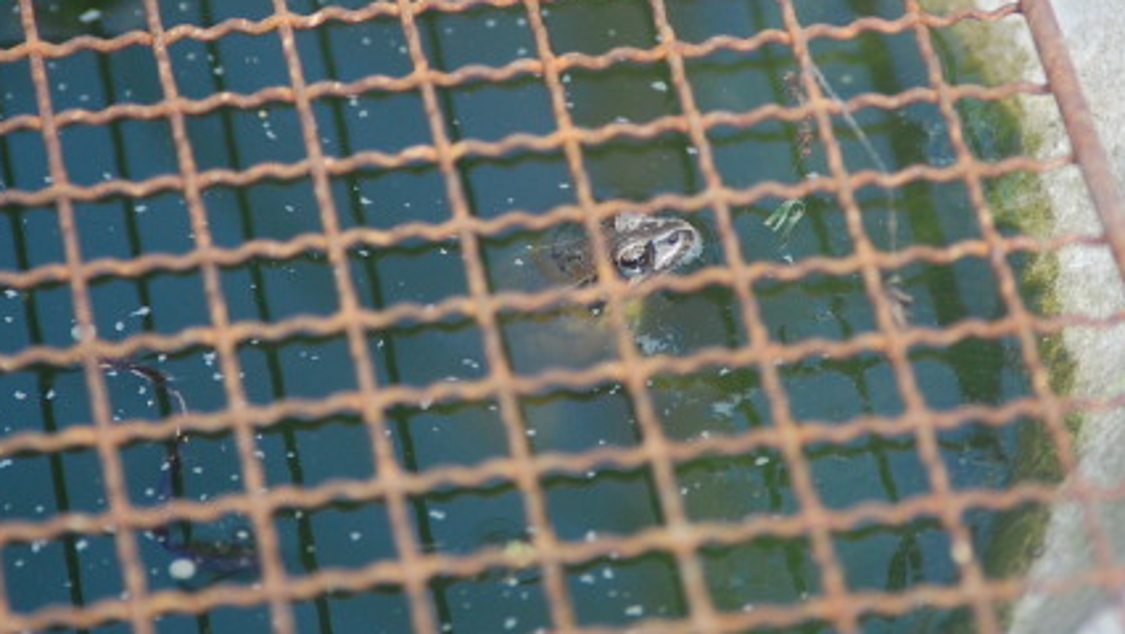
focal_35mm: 368
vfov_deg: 3.3
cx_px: 626
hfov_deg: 5.9
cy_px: 235
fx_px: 10982
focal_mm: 200
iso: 800
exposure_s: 1/400
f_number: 5.6
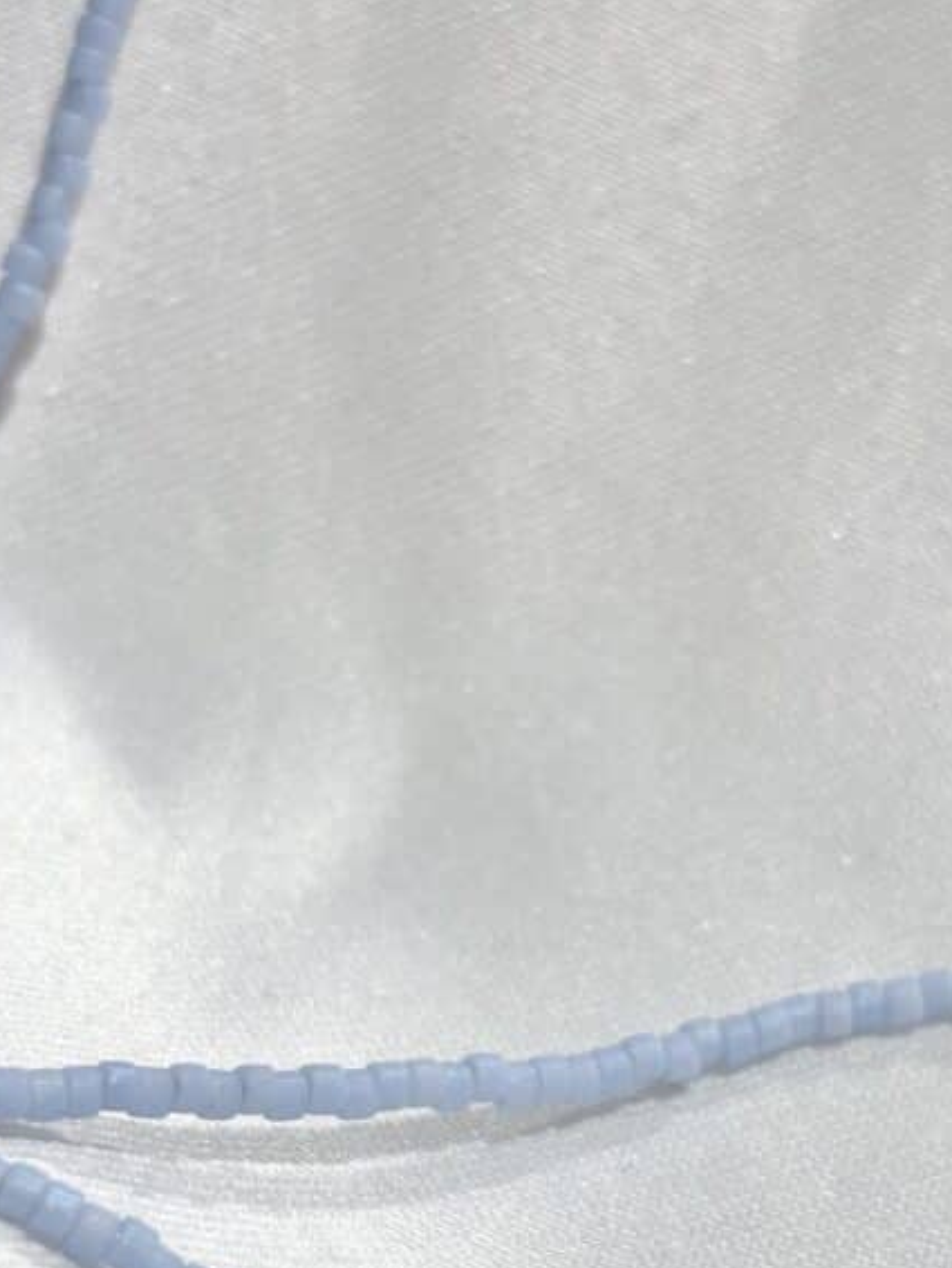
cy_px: 997
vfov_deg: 20.6
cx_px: 618
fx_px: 3444
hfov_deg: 15.7
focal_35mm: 94
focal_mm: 5.96
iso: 32
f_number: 1.6
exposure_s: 1/350
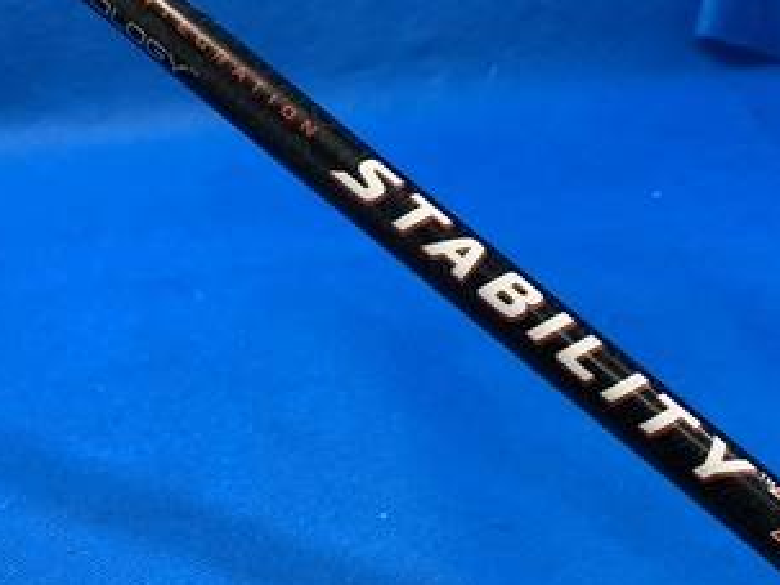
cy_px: 227
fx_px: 1239
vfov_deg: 26.5
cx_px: 314
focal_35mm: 55
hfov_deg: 34.8
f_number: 1.8
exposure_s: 1/60
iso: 125
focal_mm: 4.25
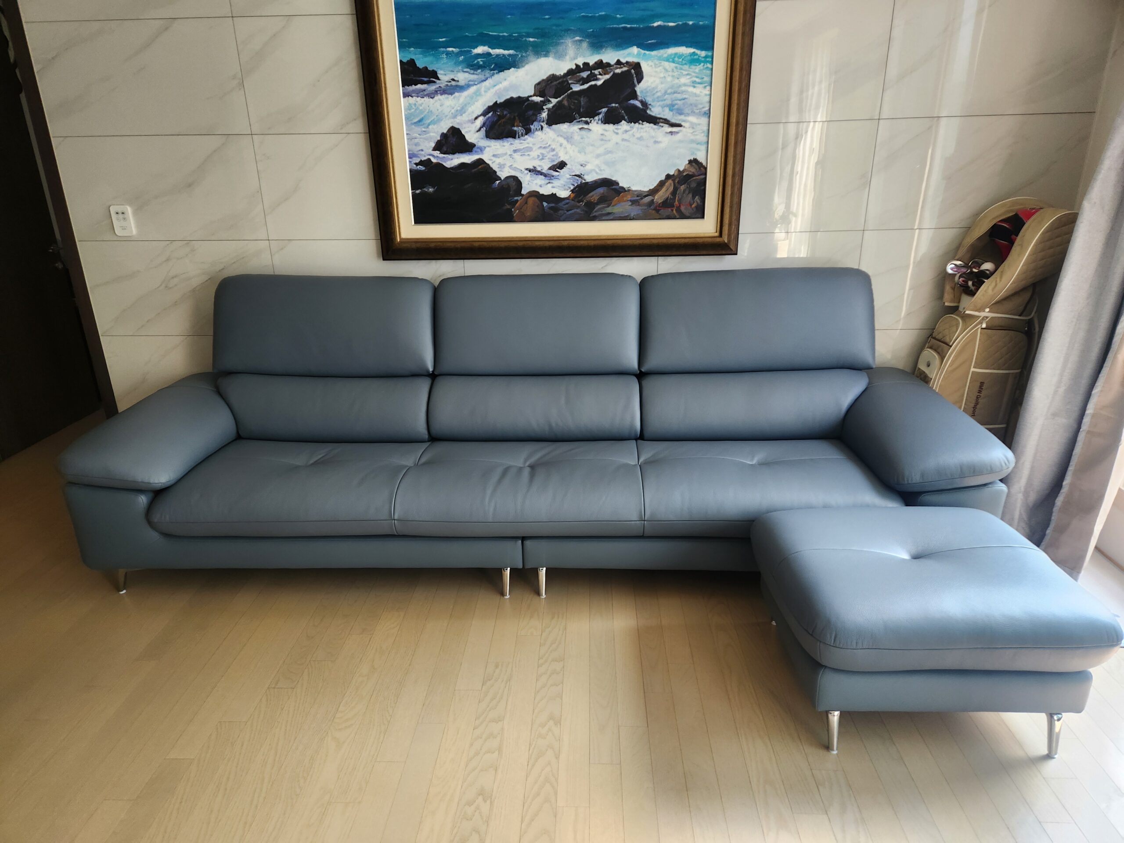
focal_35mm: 23
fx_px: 747
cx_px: 562
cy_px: 422
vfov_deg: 58.9
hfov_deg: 73.9
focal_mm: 5.4
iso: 160
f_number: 1.8
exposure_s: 1/180
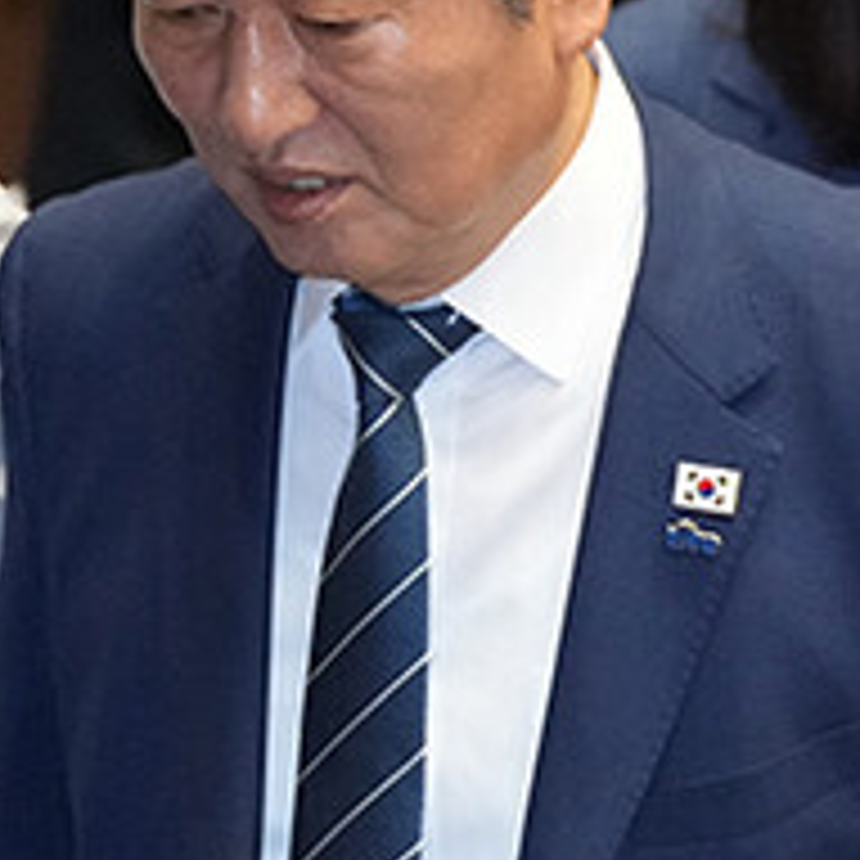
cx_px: -216
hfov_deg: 2.0
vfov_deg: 2.1
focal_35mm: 855
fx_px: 24032
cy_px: 401
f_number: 3.5
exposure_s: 1/125
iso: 4000
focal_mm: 200
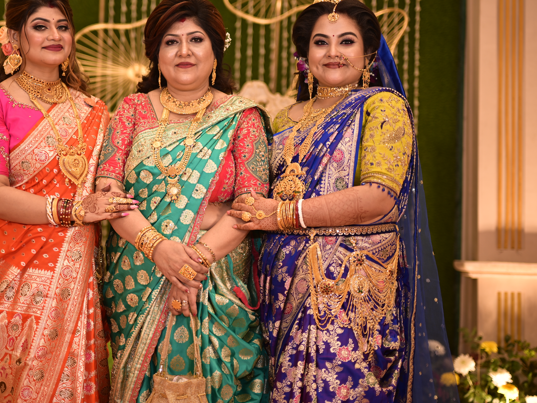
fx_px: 1024
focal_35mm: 66
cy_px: 162
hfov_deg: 29.2
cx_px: 185
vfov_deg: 22.2
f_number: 1.6
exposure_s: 1/160
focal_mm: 50
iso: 100
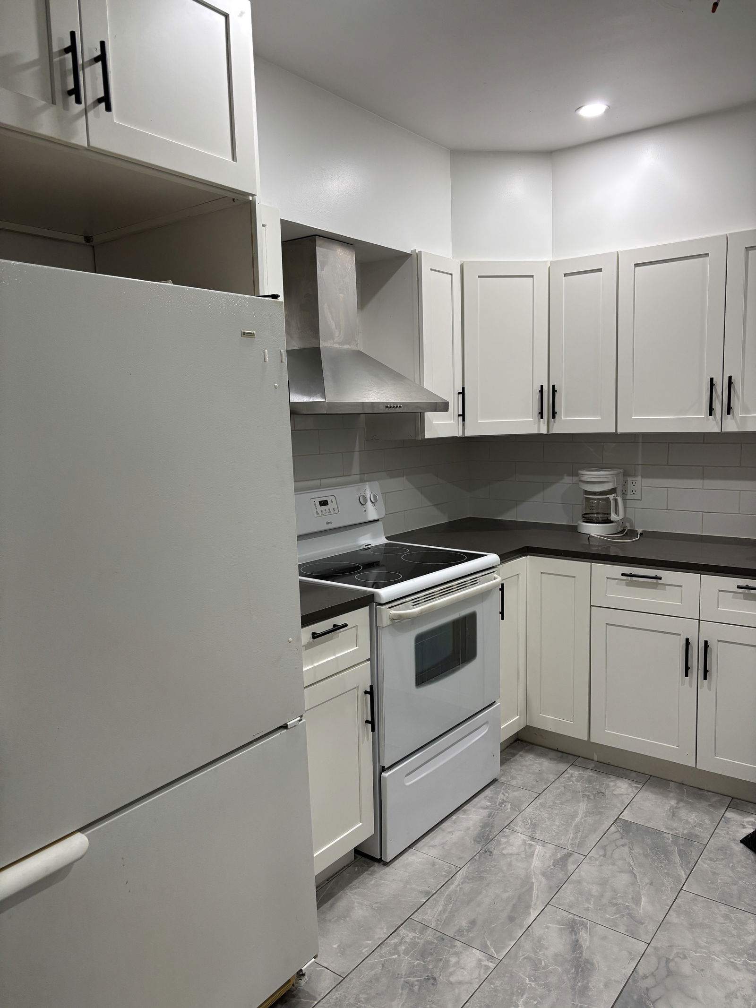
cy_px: 504
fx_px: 757
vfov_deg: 67.3
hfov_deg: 53.1
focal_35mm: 26
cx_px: 378
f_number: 1.6
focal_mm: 5.96
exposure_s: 1/120
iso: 125
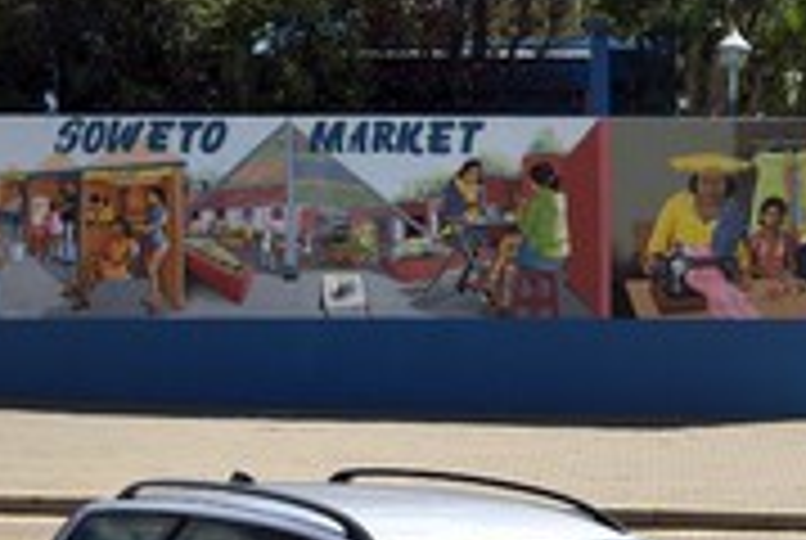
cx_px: 783
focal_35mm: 103
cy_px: 108
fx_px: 2310
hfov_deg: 19.3
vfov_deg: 13.3
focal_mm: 44
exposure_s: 1/1000
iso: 400
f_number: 13
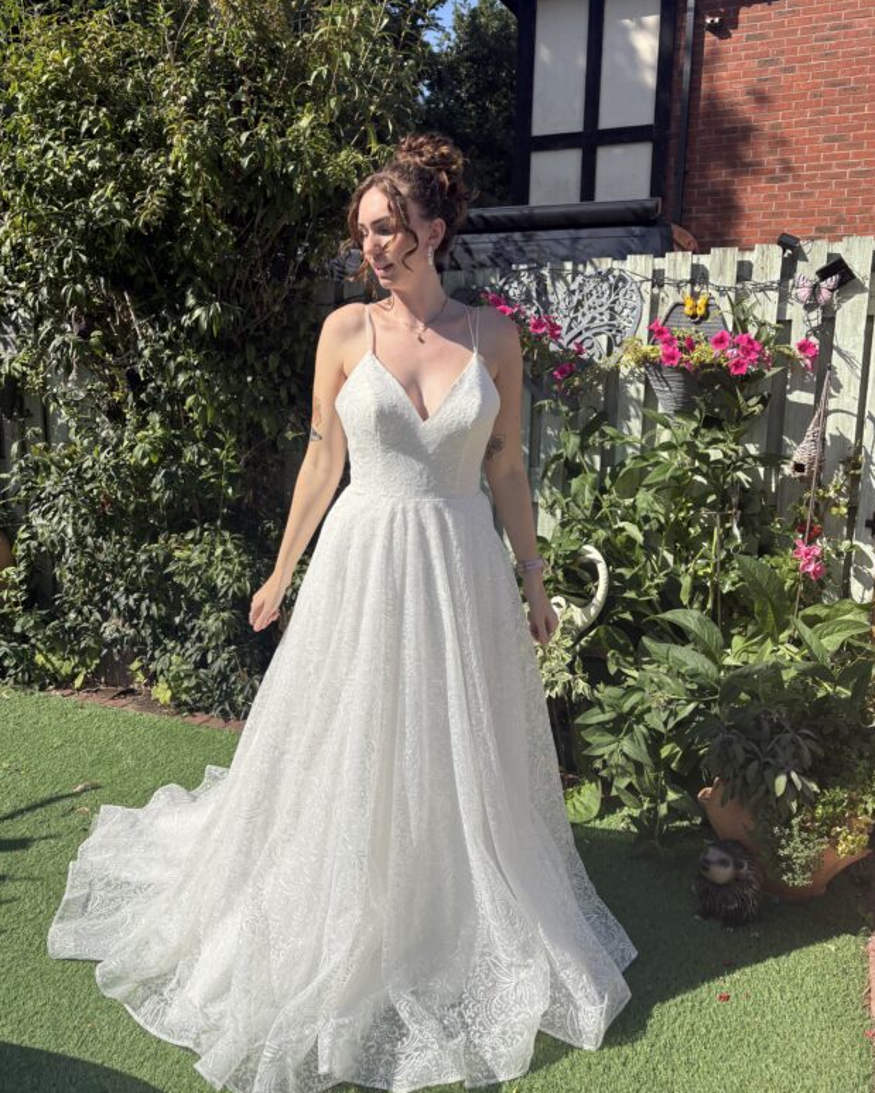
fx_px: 906
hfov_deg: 51.6
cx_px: 428
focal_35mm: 28
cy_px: 522
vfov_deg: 62.2
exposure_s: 1/4065
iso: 50
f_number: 1.6
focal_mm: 5.96
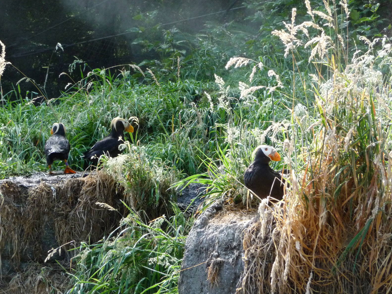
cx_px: 198
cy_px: 146
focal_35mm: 160
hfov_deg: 12.3
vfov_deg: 9.3
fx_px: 1812
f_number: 4.8
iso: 400
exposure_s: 1/200
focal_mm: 27.1
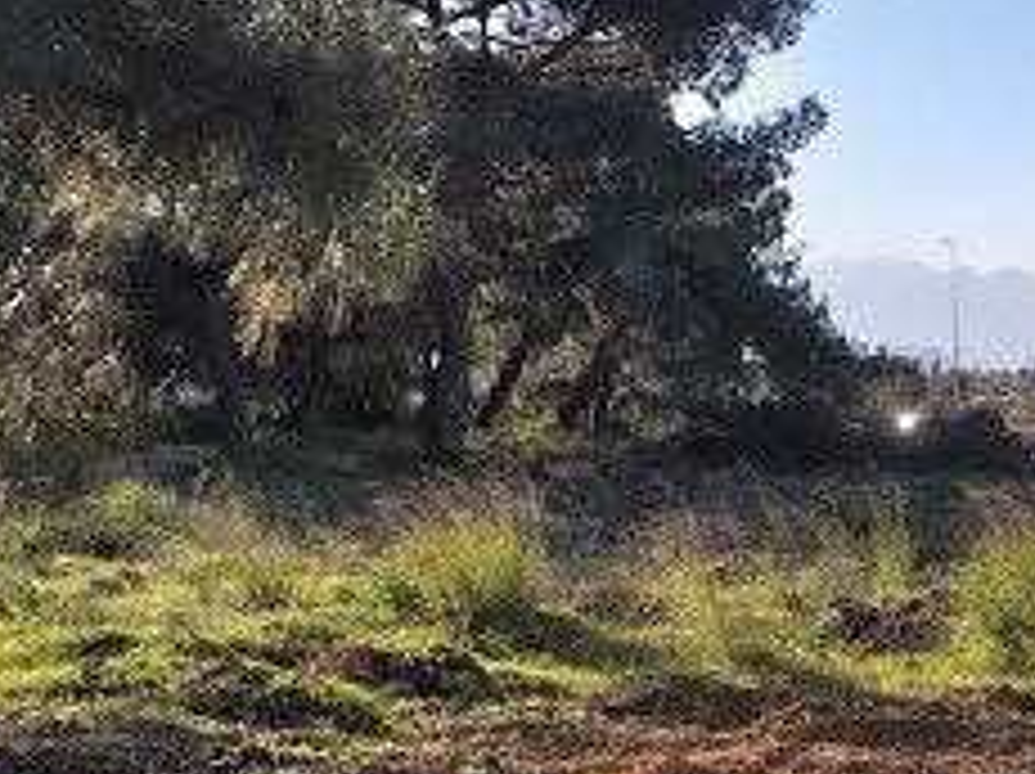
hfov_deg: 24.5
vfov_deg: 18.8
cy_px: 693
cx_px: 970
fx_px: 2300
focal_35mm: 77
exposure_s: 1/1127
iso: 40
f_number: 1.9
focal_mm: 3.6
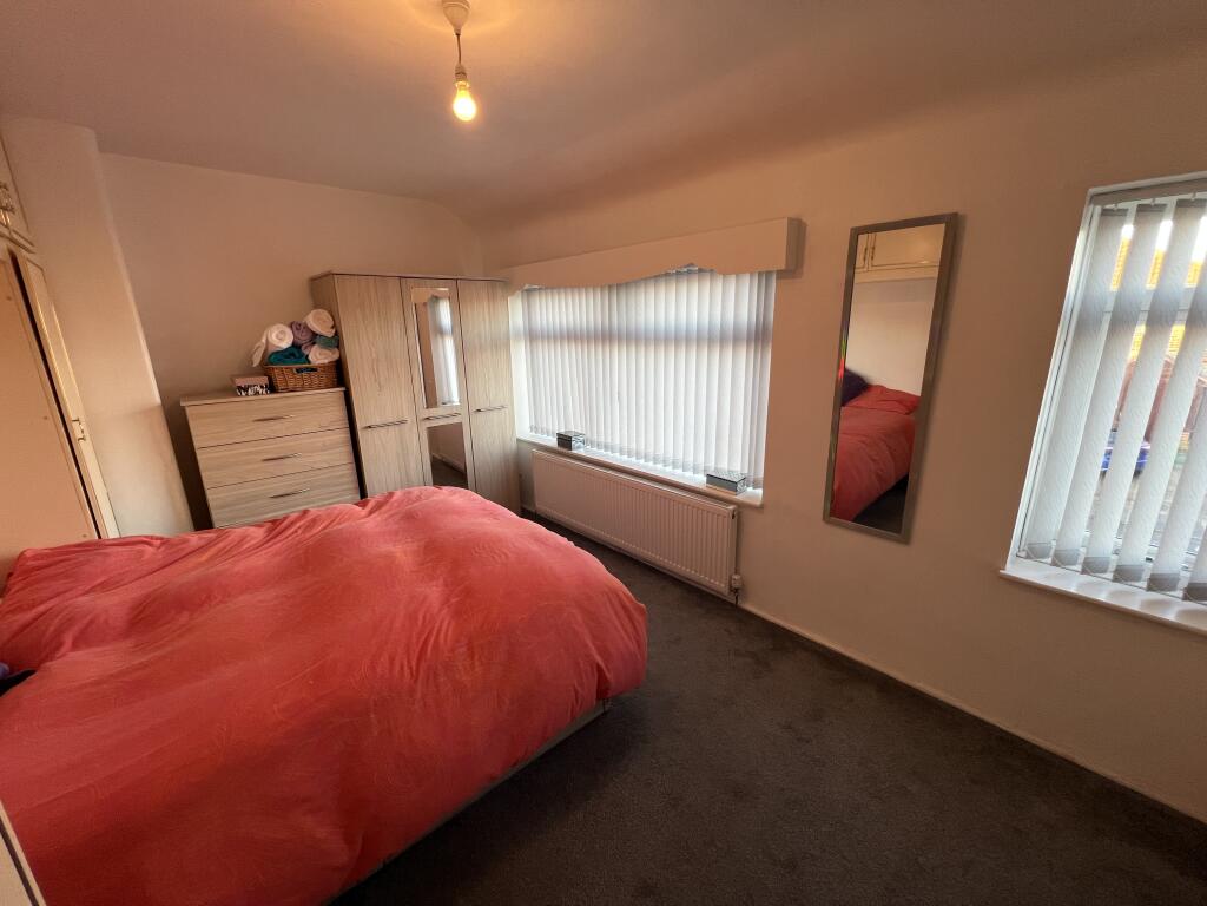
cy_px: 453
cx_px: 604
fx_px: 453
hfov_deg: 106.2
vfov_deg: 89.9
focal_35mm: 13
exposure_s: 1/100
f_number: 1.8
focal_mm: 1.57
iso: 100
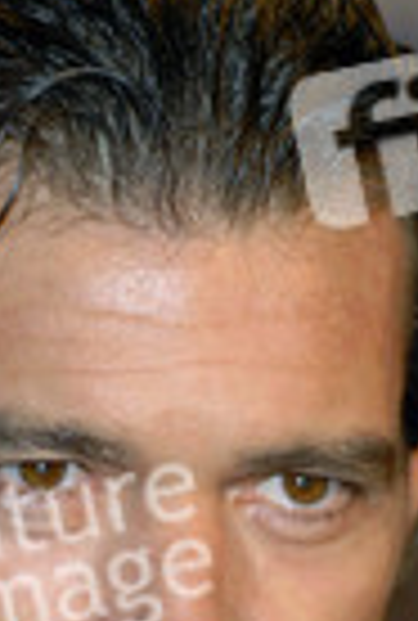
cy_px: 796
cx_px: 117
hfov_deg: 2.7
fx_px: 8989
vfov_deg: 3.9
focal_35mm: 520
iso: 400
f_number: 4
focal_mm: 120
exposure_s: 1/160
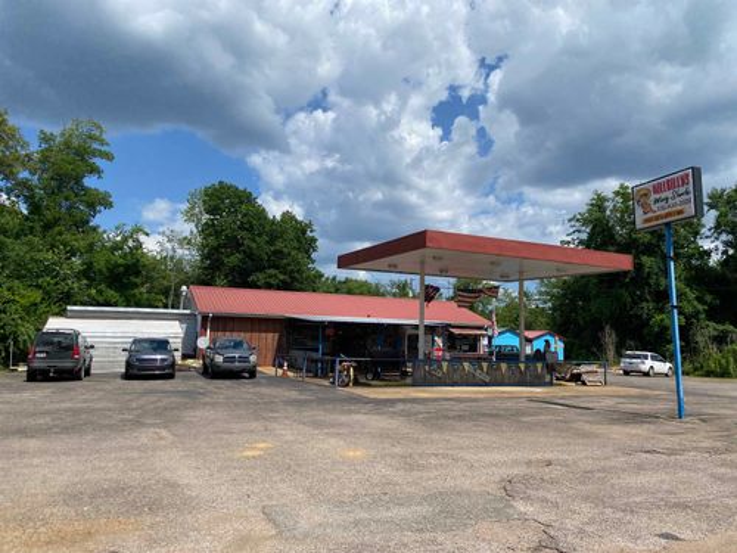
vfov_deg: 53.1
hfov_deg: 67.3
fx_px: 554
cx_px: 368
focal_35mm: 26
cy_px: 276
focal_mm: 4.25
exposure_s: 1/4274
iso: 32
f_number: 1.8
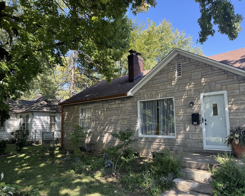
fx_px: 189
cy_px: 101
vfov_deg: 54.9
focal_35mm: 26
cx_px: 133
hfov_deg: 65.9
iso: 80
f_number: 1.78
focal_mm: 6.76
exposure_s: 1/457
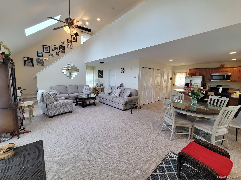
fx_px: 91
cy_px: 90
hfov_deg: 106.2
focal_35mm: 13
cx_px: 120
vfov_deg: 89.9
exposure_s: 1/60
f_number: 2.2
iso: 160
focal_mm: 2.2
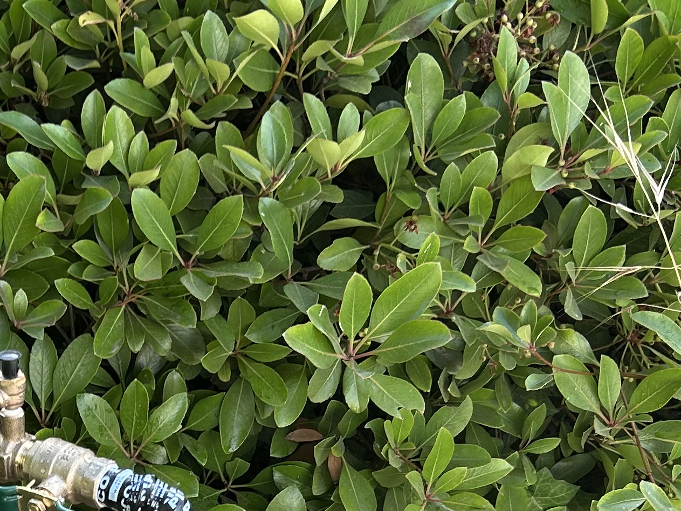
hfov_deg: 22.8
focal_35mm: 83
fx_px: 1633
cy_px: 632
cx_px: 28
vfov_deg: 16.9
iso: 40
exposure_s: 1/230
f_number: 1.5
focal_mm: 5.7
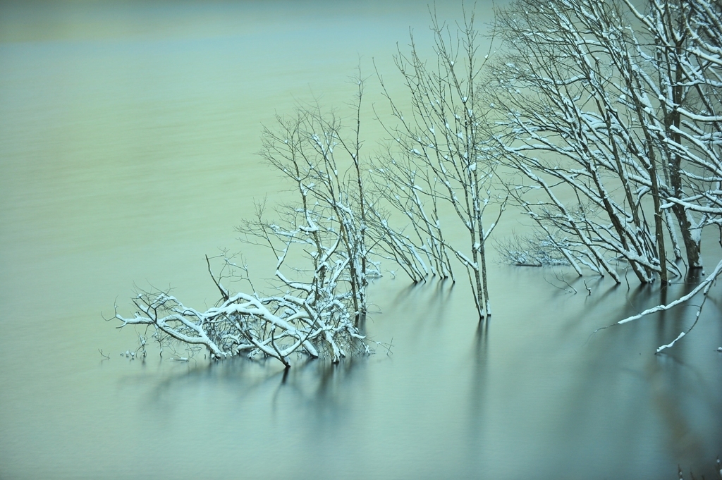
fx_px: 3507
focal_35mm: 175
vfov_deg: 7.8
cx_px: 361
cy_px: 240
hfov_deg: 11.8
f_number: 2.8
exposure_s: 30
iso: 500
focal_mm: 175
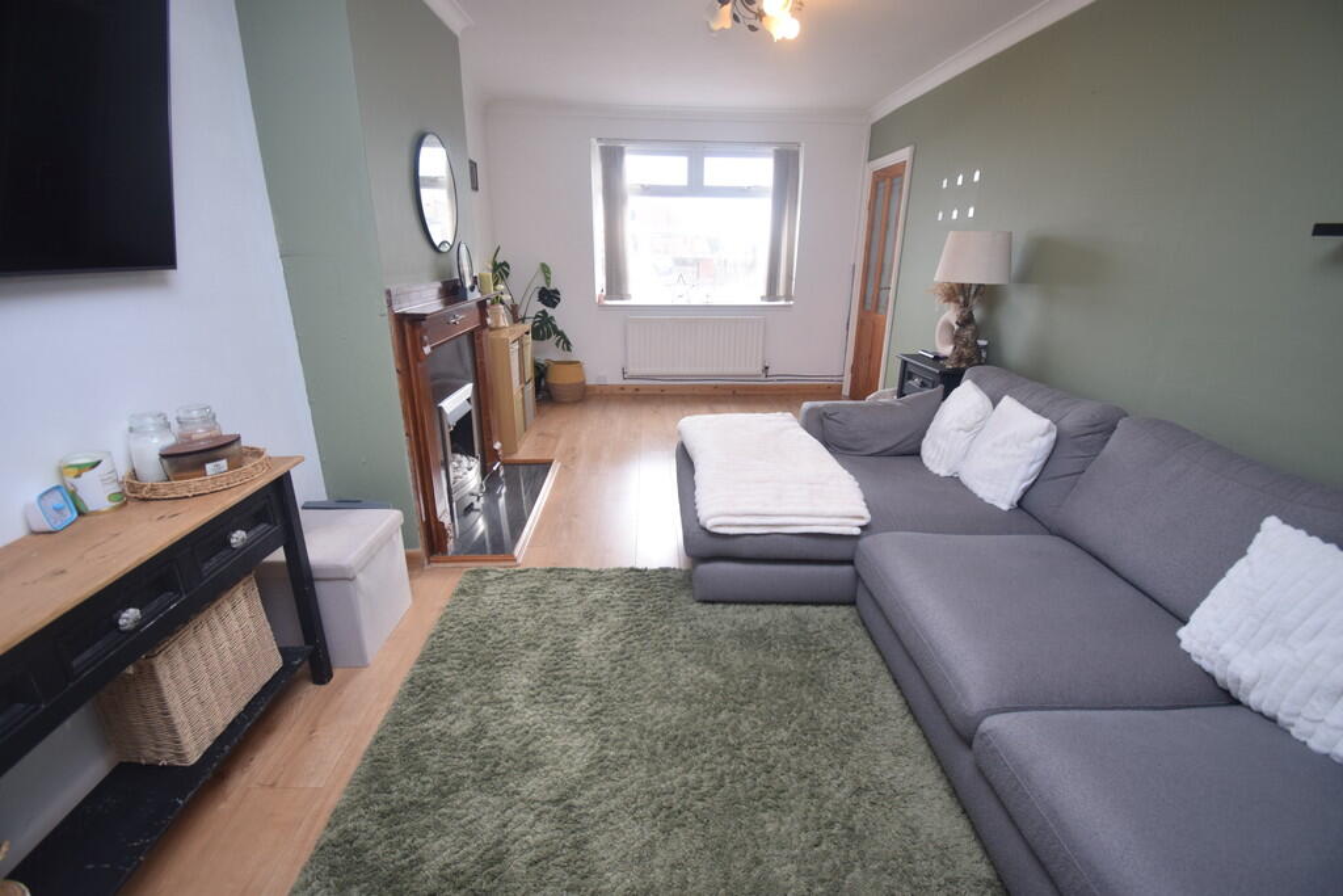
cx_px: 672
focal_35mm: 15
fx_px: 560
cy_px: 448
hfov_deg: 100.4
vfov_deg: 77.3
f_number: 4.5
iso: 640
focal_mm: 10
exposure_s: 1/60
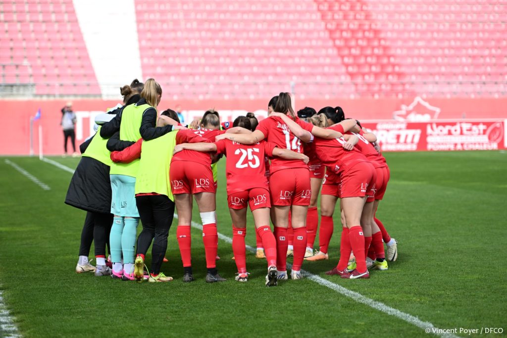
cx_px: 254
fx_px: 1901
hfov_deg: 15.2
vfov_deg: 10.2
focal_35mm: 135
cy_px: 169
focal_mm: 135
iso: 250
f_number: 2.8
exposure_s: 1/2500
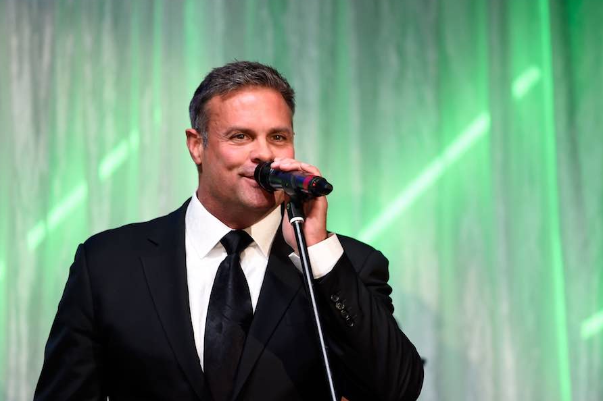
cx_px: 362
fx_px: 4805
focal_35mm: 287
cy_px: 236
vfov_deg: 4.8
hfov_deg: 7.2
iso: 640
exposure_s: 1/160
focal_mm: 200
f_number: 2.8
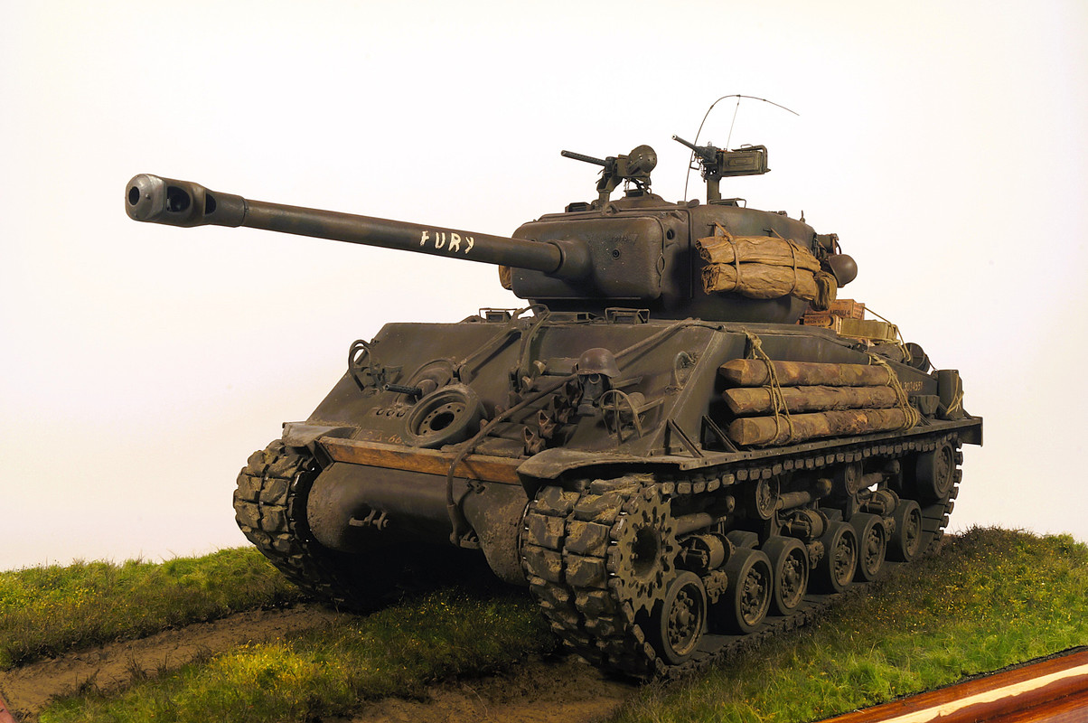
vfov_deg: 36.8
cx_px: 544
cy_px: 362
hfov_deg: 53.2
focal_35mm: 36
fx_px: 1087
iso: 100
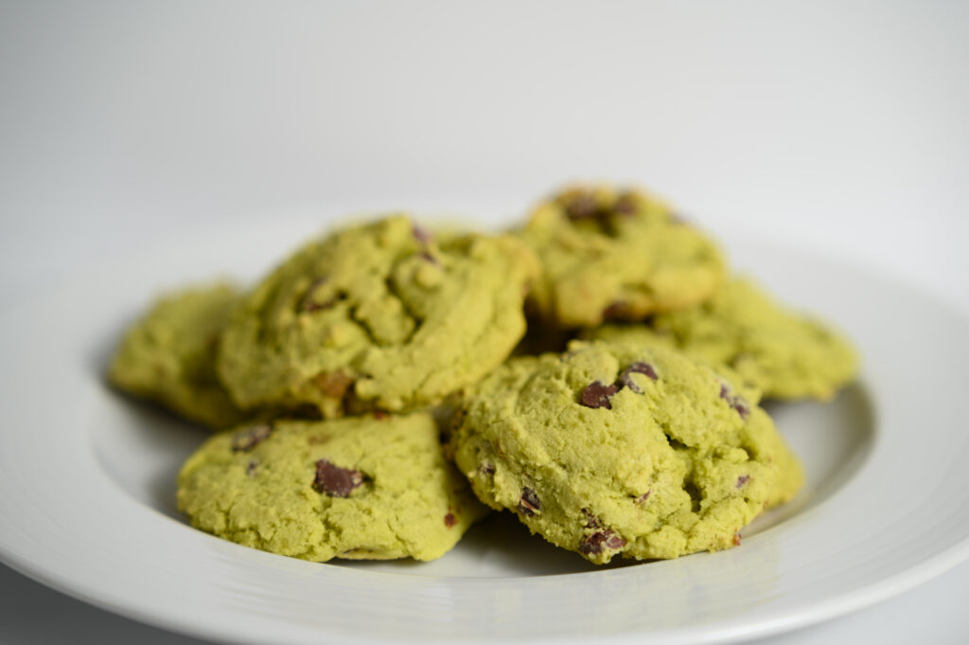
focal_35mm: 75
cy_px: 322
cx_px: 484
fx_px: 2017
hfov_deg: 27.0
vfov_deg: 18.2
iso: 100
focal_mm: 75
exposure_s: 1/200
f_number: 2.8
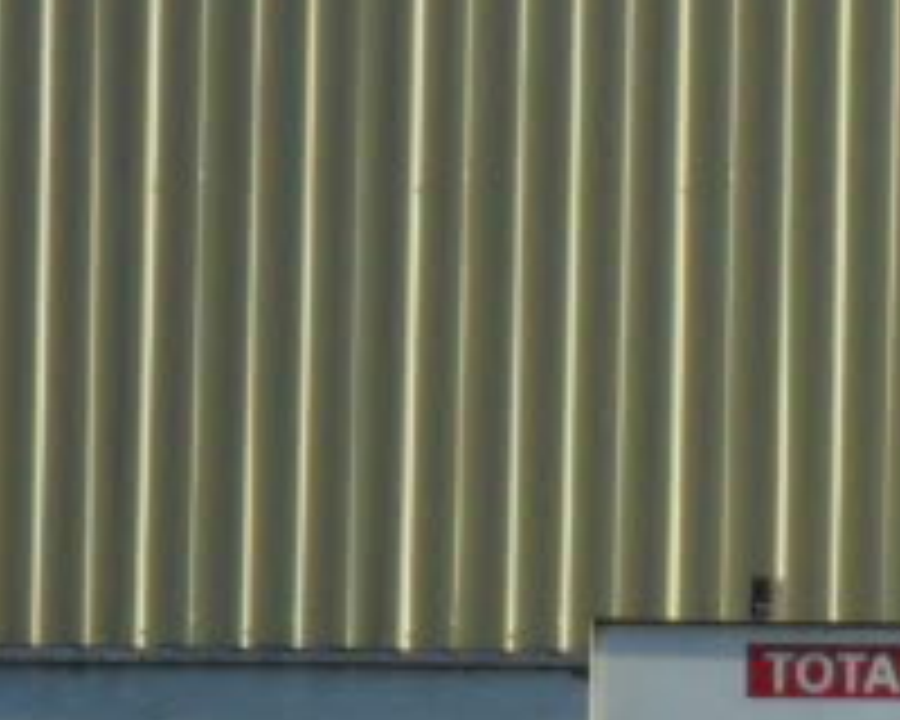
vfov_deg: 2.9
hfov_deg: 3.6
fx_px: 14384
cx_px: 1112
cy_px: 770
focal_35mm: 540
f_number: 5
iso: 100
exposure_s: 1/350
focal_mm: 19.6
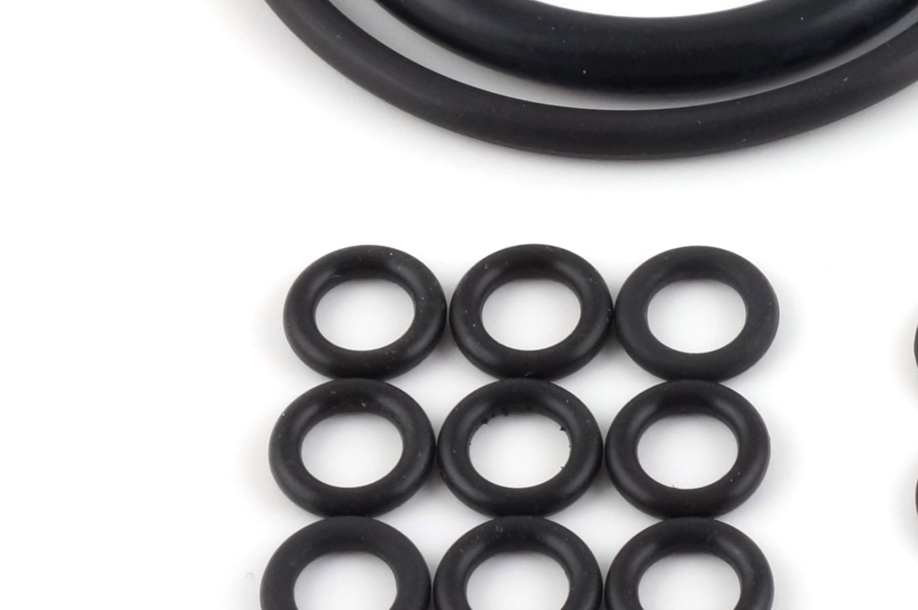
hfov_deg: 7.7
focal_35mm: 265
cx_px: 1036
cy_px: 163
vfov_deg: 5.2
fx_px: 6751
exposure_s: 1/15
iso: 400
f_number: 25
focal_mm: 60
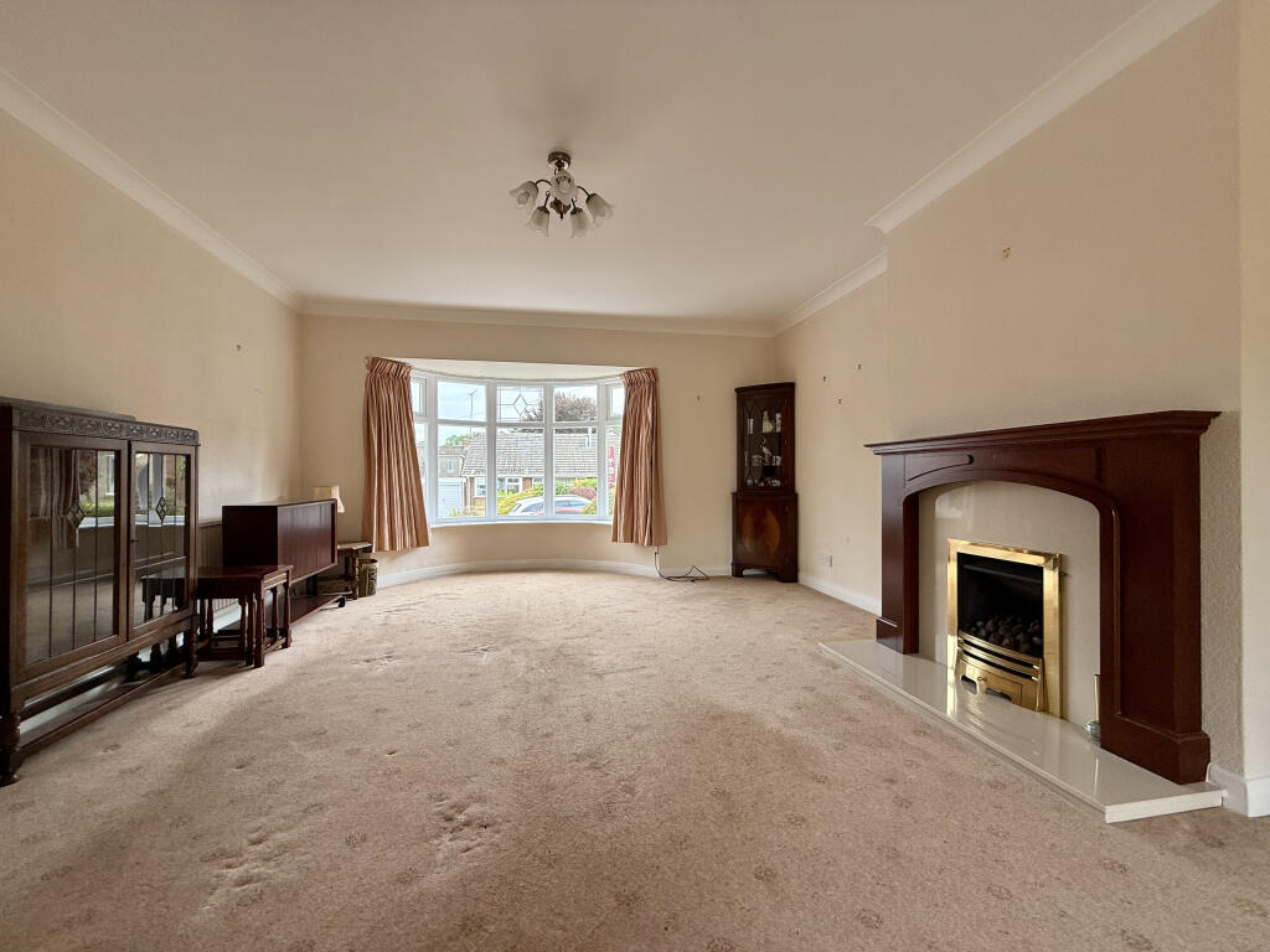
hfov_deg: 102.1
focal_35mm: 14
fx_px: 514
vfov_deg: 85.7
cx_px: 635
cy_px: 476
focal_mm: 2.22
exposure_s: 1/99
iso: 64
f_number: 2.2
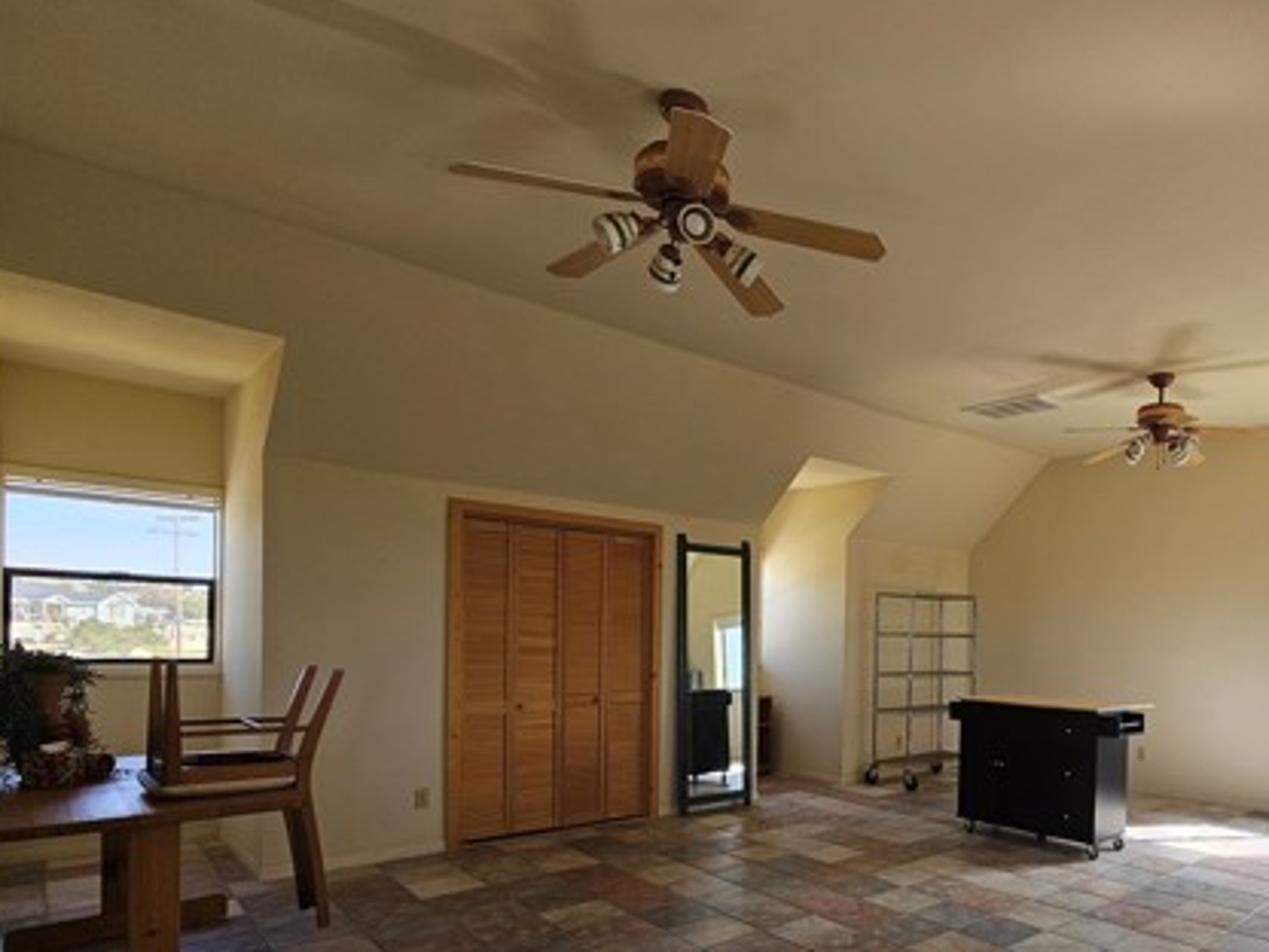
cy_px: 665
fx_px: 733
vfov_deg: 63.6
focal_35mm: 20
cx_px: 936
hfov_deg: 76.3
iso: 50
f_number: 2.2
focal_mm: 2.2
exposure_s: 1/120
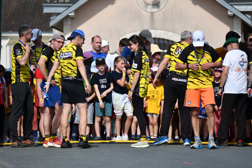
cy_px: 84
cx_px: 126
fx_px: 2310
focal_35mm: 330
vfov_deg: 4.2
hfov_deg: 6.2
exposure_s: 1/1000
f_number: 5.6
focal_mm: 220
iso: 200
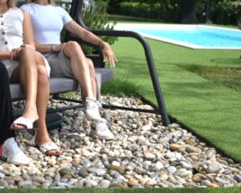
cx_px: 36
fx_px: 478
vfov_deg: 22.7
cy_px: 52
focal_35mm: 67
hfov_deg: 27.5
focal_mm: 40
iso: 100
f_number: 2.8
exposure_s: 1/1667
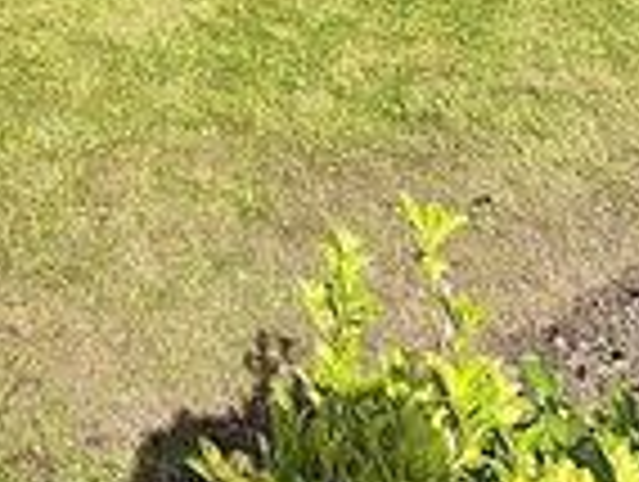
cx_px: -261
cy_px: -385
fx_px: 1183
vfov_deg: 18.2
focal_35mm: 64
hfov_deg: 24.8
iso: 50
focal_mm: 2.2
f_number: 2.2
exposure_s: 1/2728
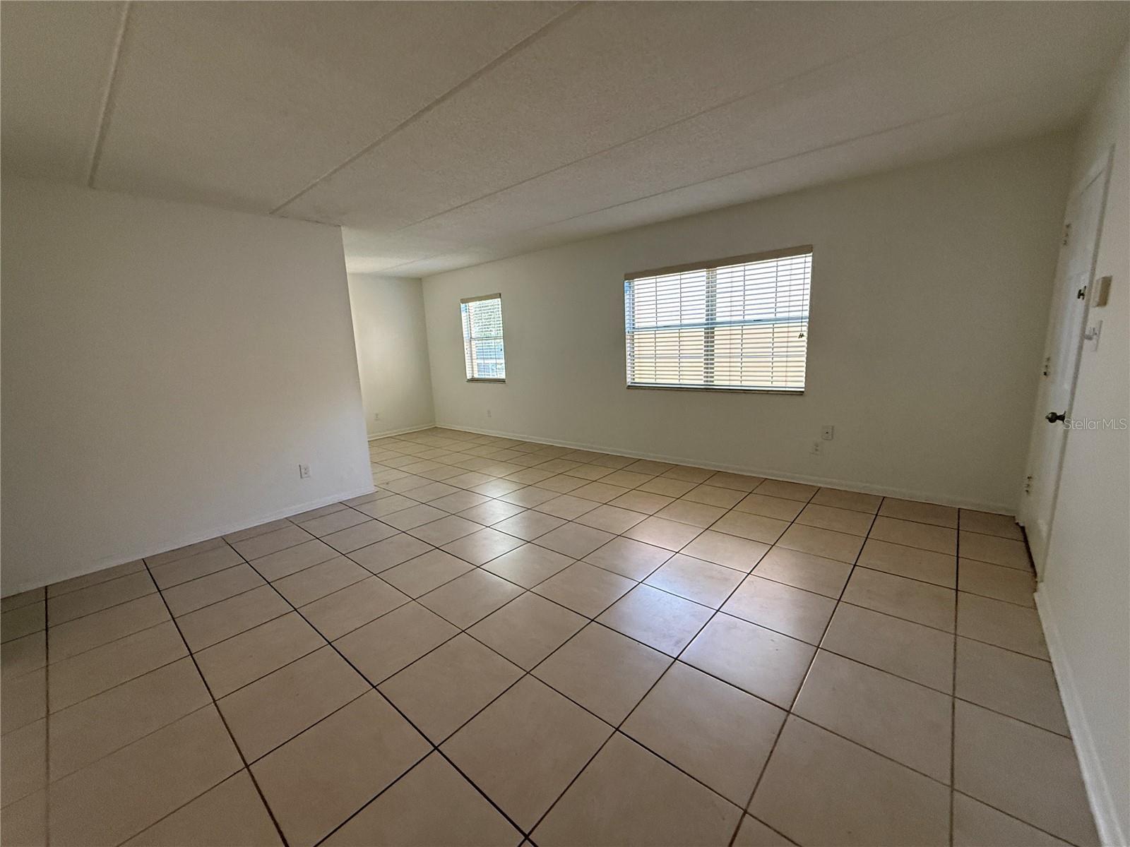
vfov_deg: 85.7
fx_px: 457
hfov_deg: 102.1
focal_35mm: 14
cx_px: 565
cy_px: 424
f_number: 2.2
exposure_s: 1/99
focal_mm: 2.22
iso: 250
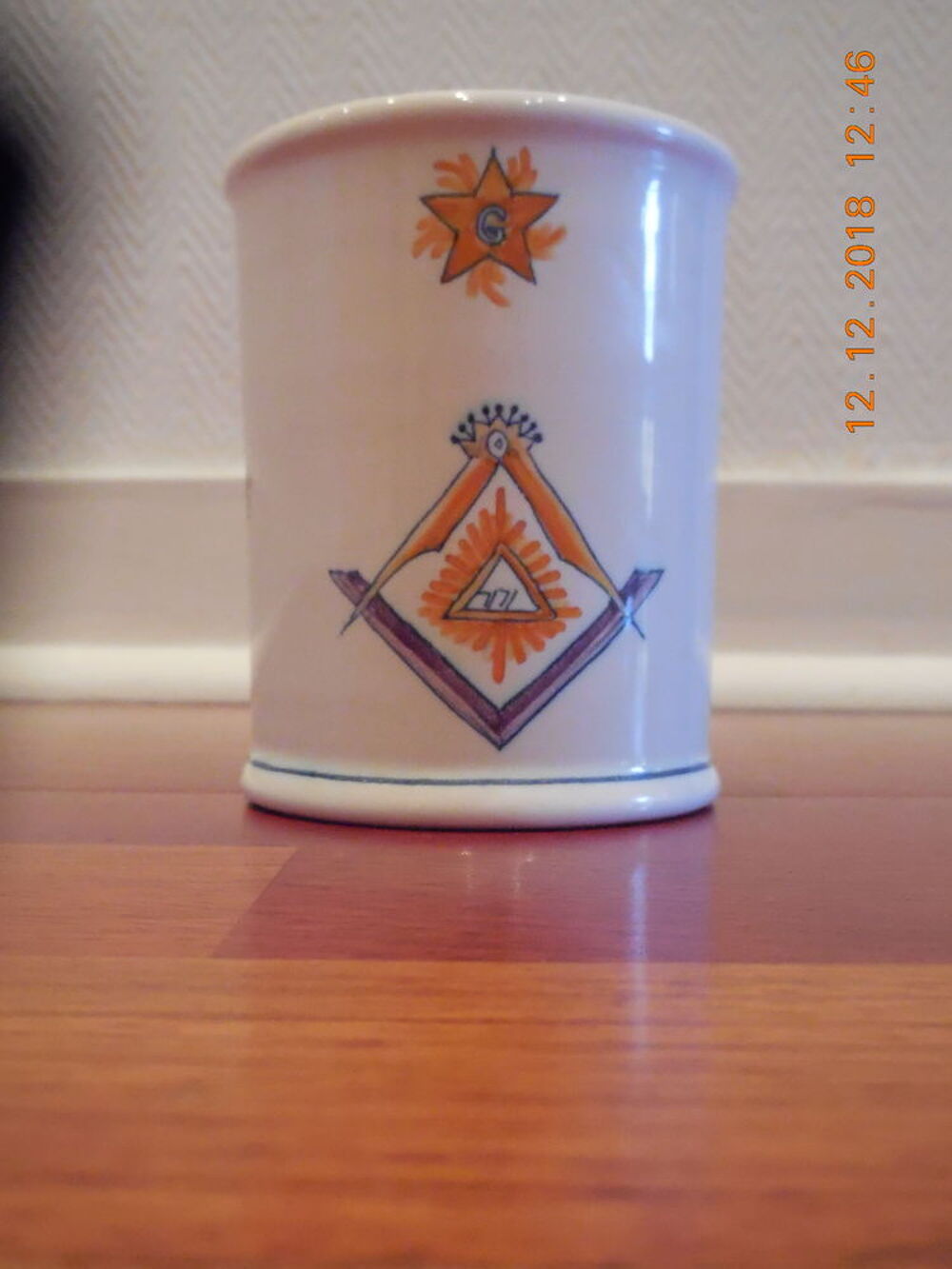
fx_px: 1467
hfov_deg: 36.0
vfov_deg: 46.8
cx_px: 476
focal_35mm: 40
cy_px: 634
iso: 1600
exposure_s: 1/80
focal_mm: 7.1
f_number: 3.6
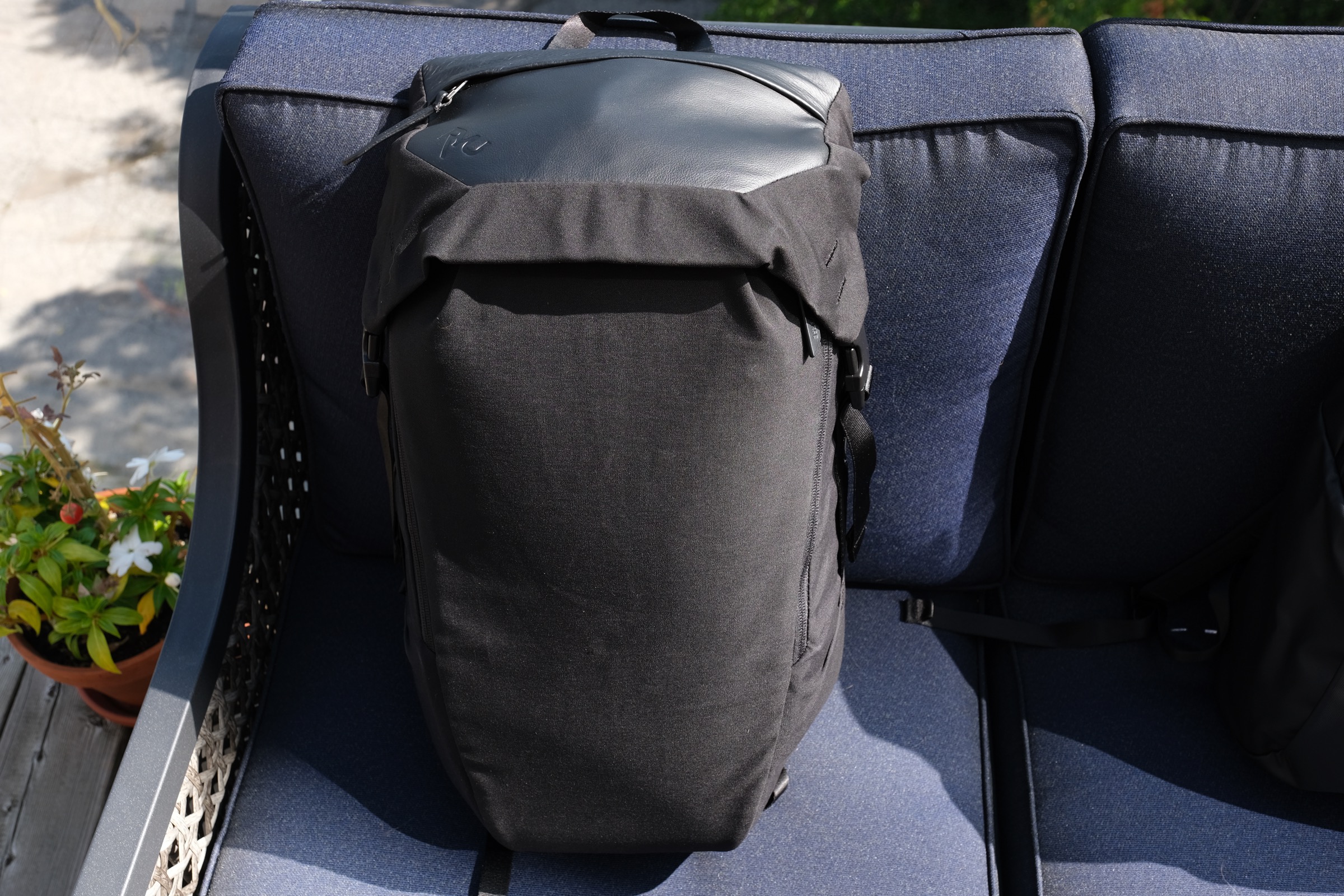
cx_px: 672
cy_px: 448
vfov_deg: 38.9
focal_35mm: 34
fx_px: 1269
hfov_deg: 55.8
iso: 200
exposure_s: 1/160
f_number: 6.4
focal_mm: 22.7
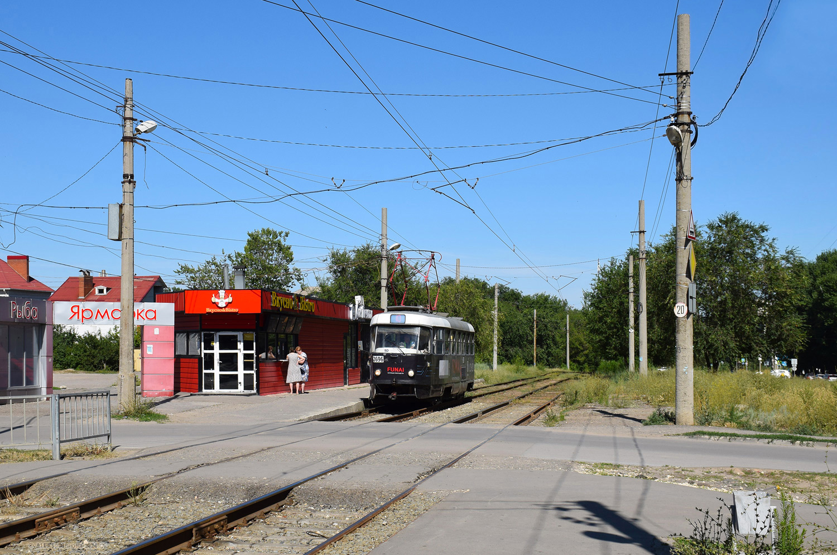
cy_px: 278
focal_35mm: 45
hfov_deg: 43.7
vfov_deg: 29.8
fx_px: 1045
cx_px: 418
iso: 200
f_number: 9
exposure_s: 1/640
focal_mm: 30
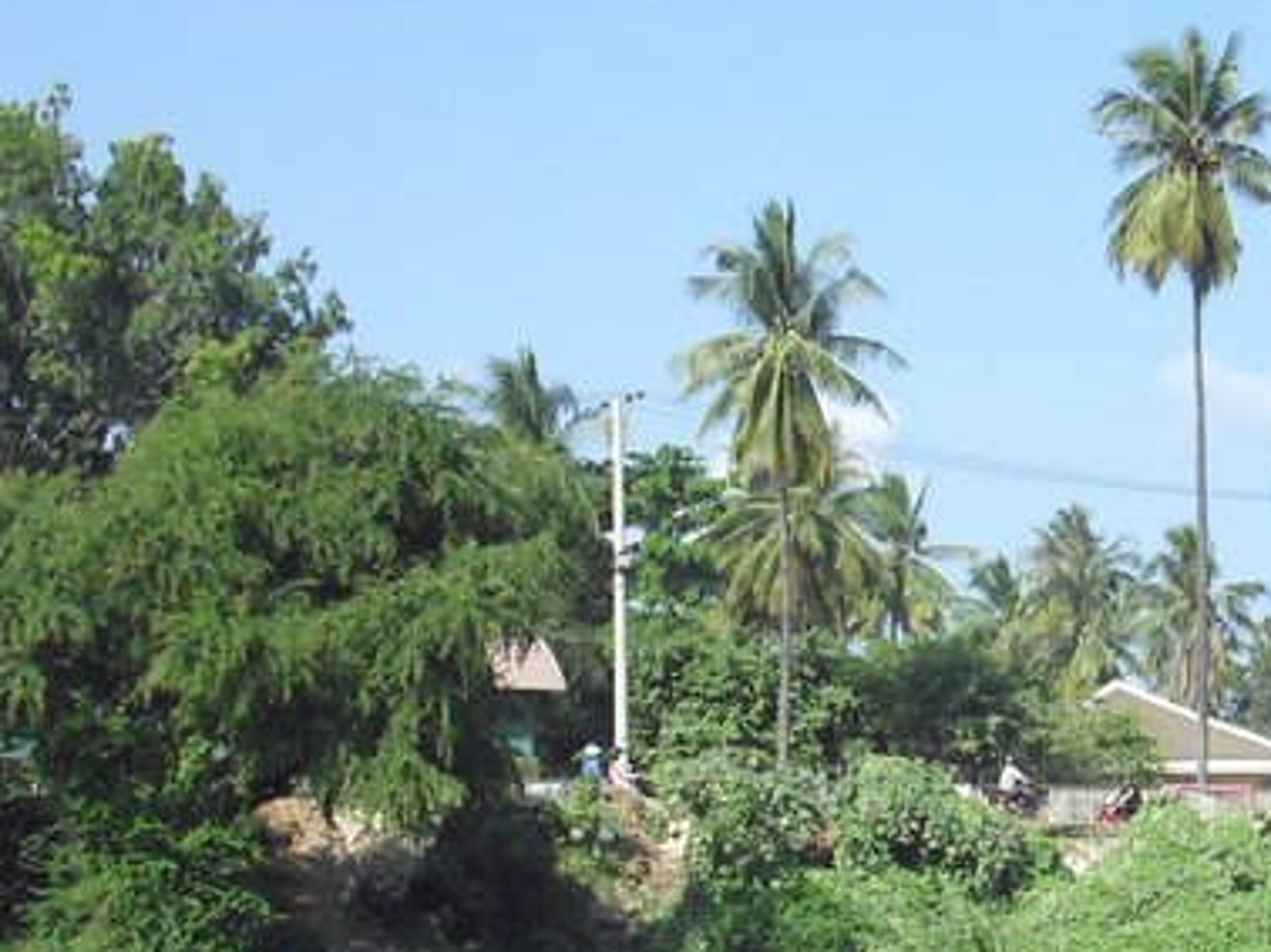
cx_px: 1157
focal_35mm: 103
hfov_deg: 18.7
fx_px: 3779
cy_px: 676
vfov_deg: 14.3
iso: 100
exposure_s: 1/160
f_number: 8
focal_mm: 6.2
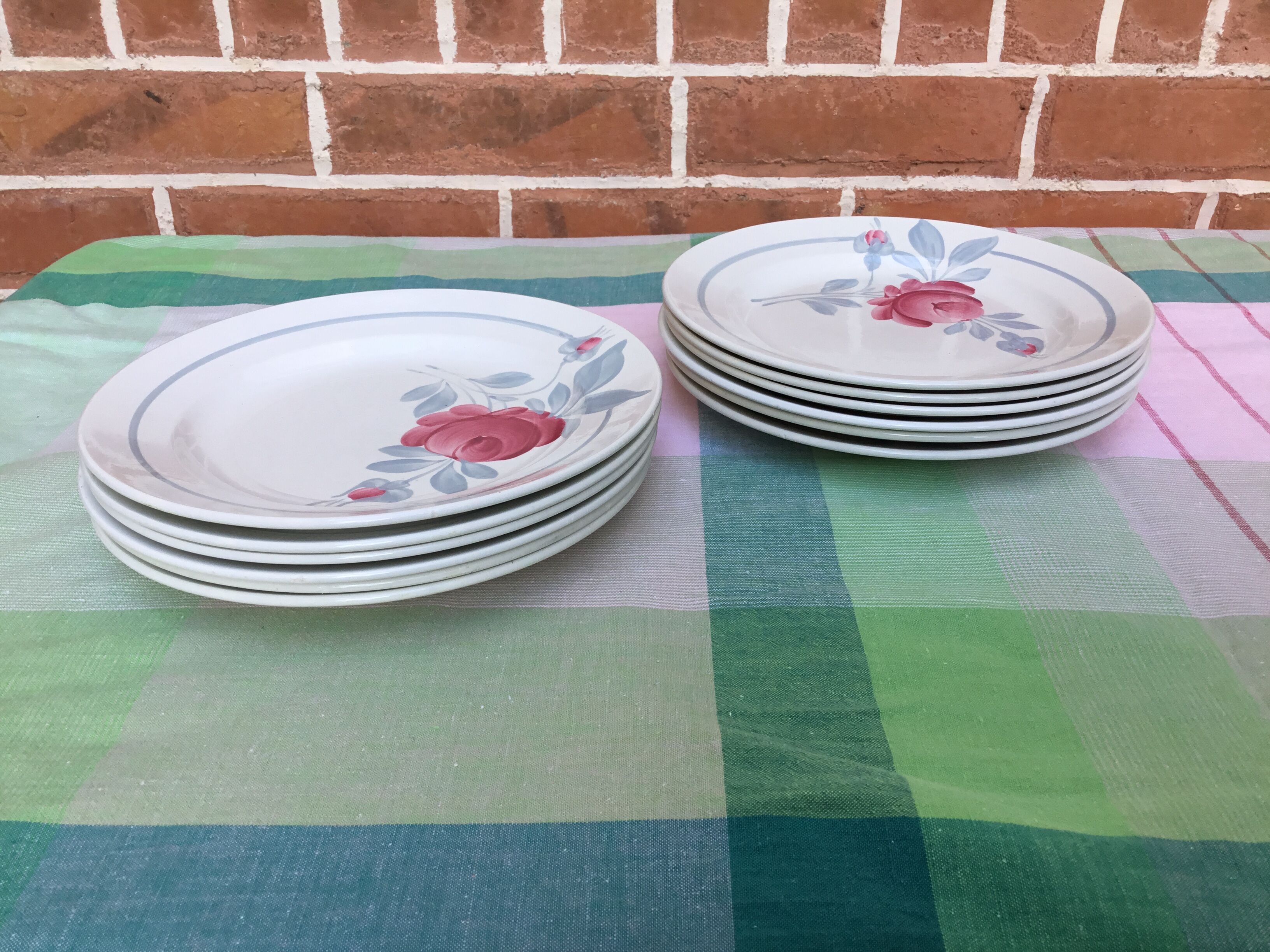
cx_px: 635
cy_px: 476
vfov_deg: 45.4
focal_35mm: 31
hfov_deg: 58.4
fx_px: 1137
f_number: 2.4
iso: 25
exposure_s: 1/123
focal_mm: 3.3
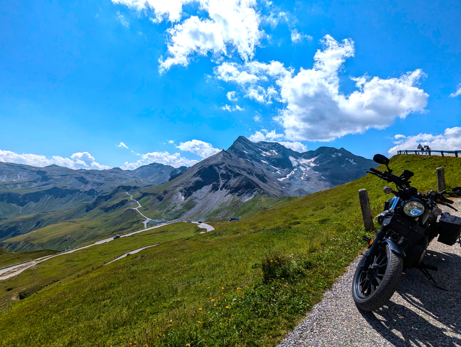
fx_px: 213
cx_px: 230
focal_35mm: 16
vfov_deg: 78.2
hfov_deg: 94.4
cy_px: 174
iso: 47
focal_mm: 2.35
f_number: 2.2
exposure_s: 1/5814
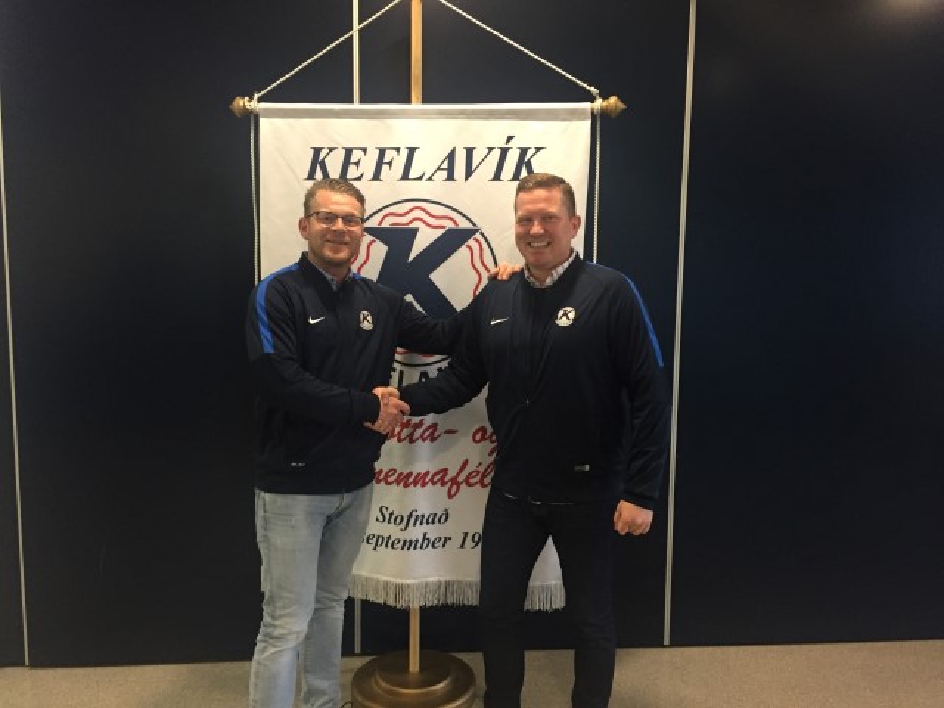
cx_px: 472
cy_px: 354
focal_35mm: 29
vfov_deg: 48.2
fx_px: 791
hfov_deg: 61.7
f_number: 2.2
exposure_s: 1/33
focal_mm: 4.15
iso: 200
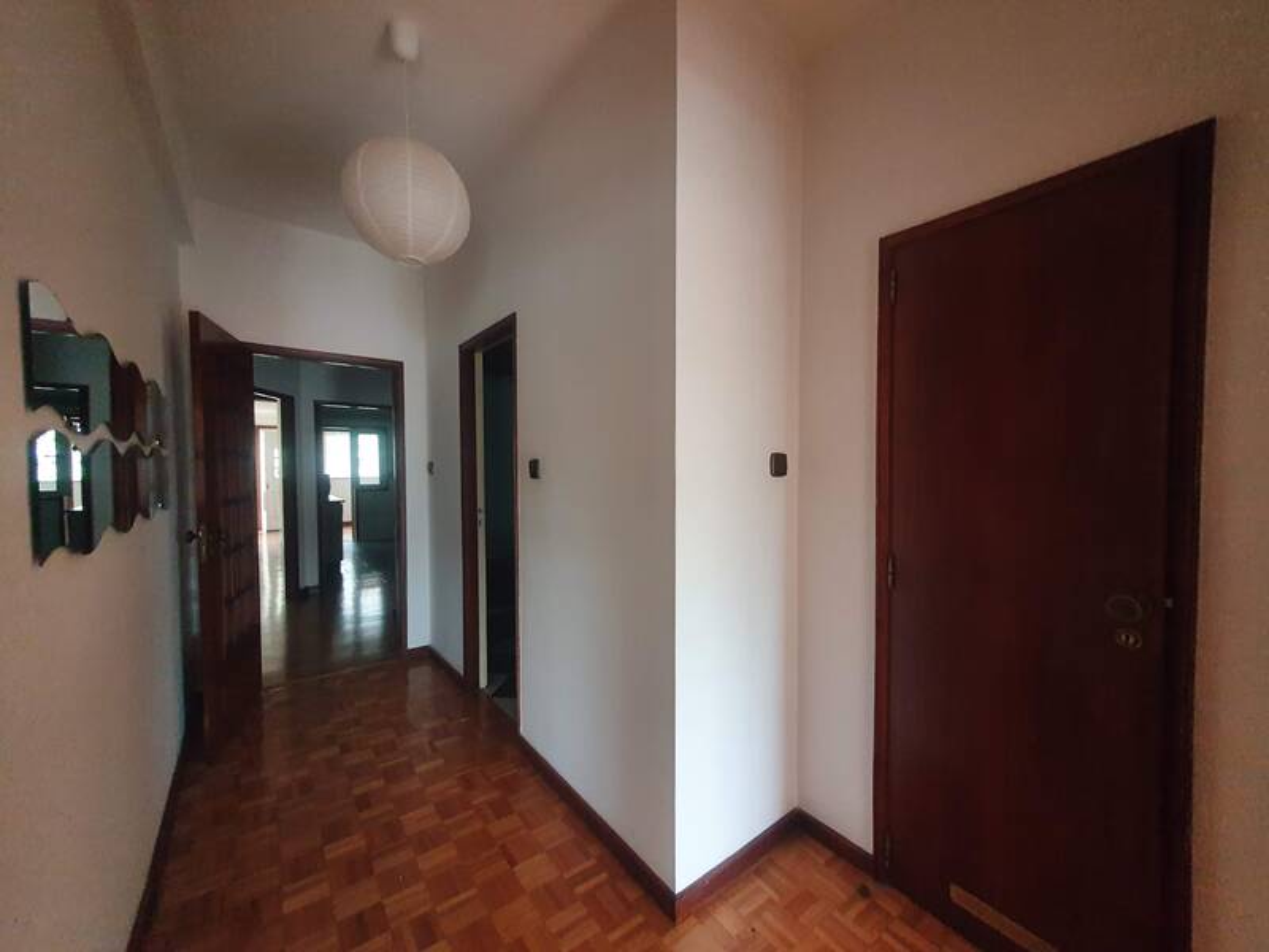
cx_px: 634
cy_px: 476
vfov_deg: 89.9
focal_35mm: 13
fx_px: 477
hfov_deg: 106.2
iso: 640
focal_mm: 1.8
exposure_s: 1/30
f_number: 2.2
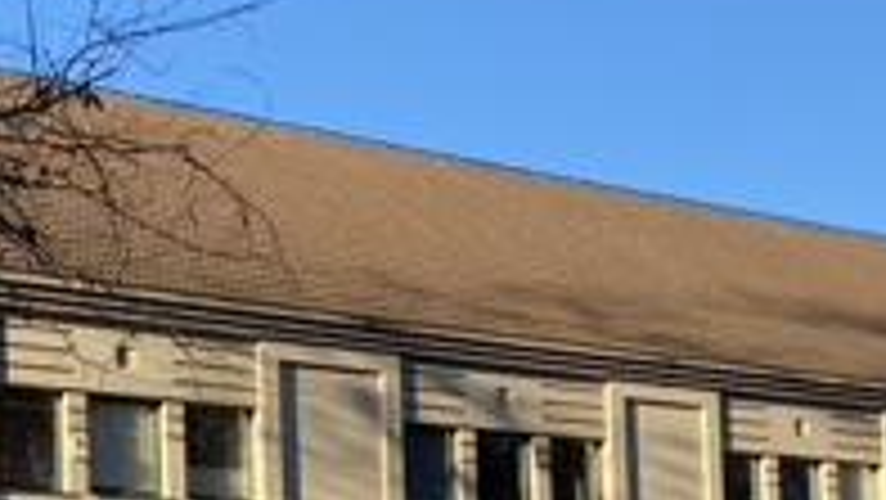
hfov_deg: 23.1
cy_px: 581
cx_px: 495
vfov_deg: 12.9
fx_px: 2162
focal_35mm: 92
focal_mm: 4.25
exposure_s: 1/1258
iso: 32
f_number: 1.8
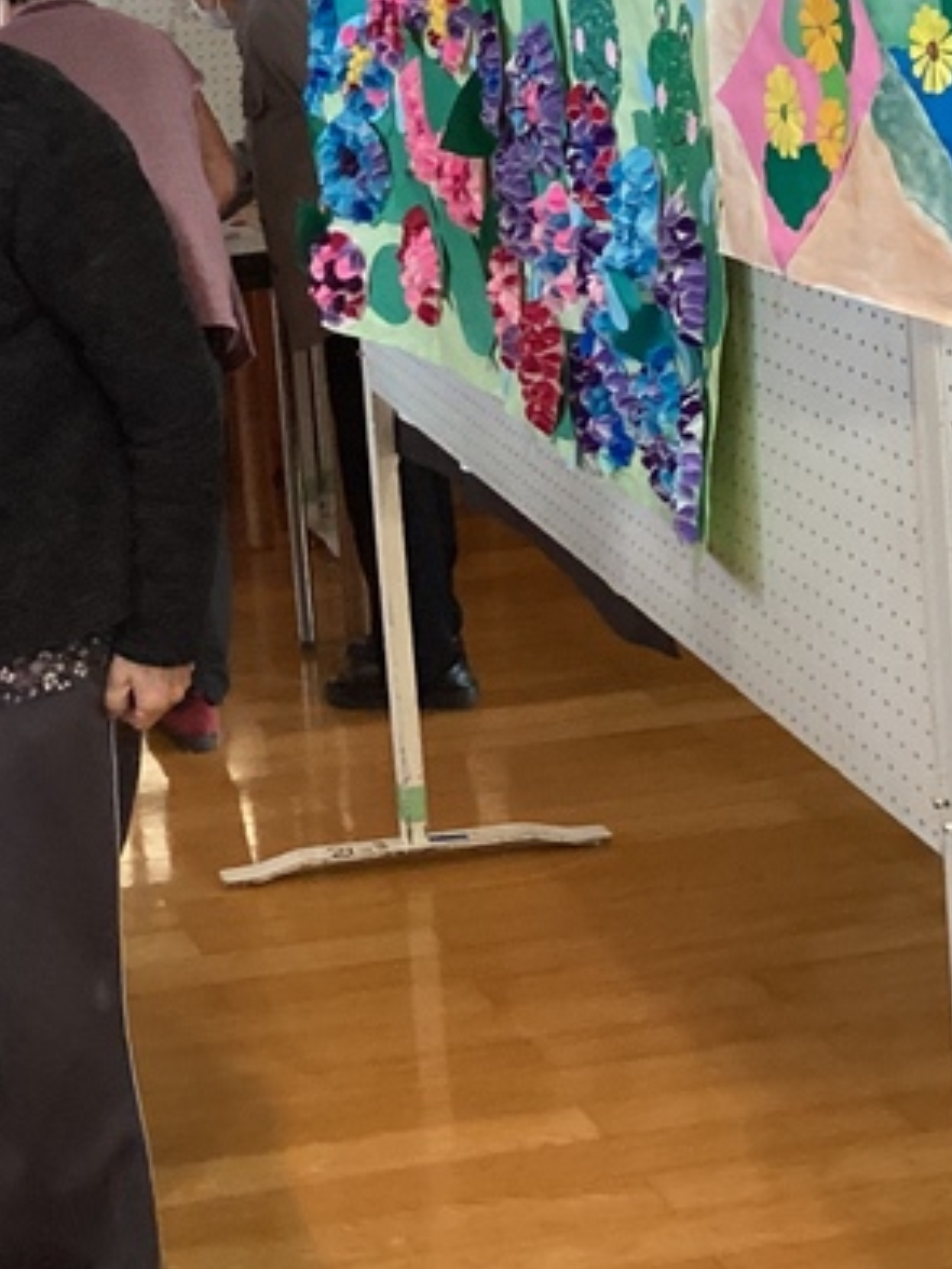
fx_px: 2897
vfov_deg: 23.9
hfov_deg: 18.1
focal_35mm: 79
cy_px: 81
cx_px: -36
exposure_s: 1/33
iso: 320
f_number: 2.4
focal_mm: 3.3
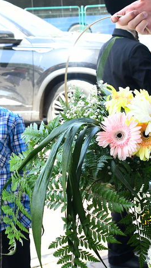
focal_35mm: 86
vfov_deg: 24.6
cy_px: 94
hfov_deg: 14.1
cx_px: 102
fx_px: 611
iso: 800
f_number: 6.3
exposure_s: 1/250
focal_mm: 28
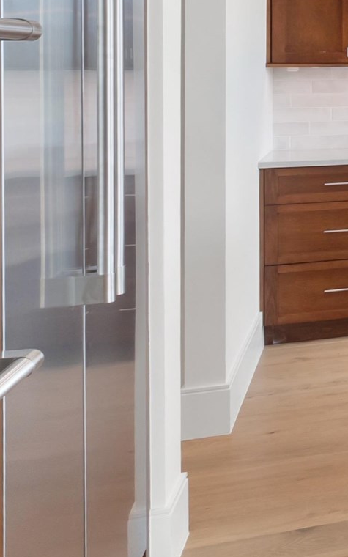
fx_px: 910
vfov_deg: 32.7
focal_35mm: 60
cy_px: 80
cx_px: 848
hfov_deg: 14.2
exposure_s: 1/15
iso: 200
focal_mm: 7
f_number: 7.1
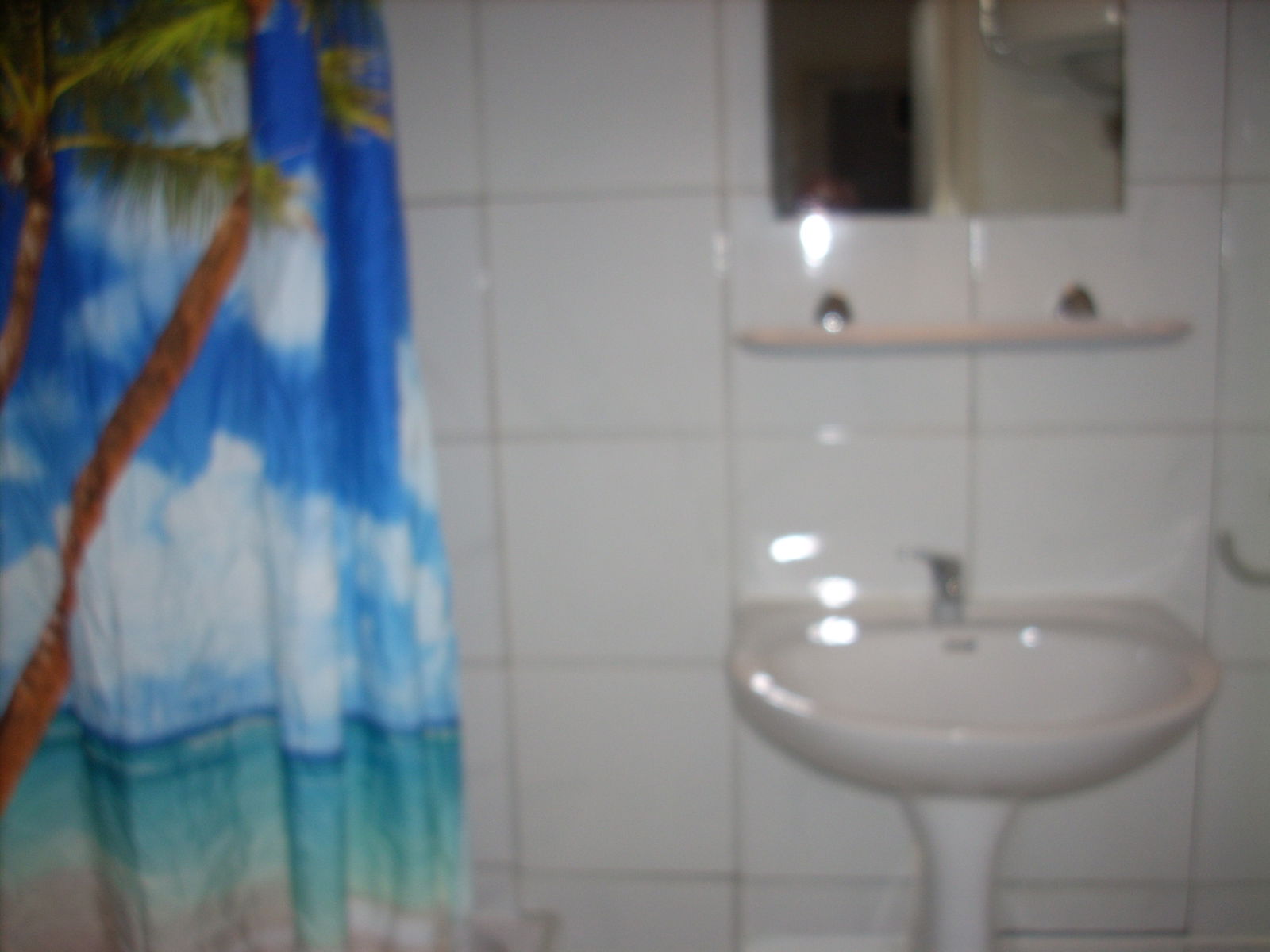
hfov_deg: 50.1
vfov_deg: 38.7
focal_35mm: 37
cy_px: 476
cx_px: 635
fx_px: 1357
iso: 64
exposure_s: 1/60
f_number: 2.8
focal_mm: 6.2
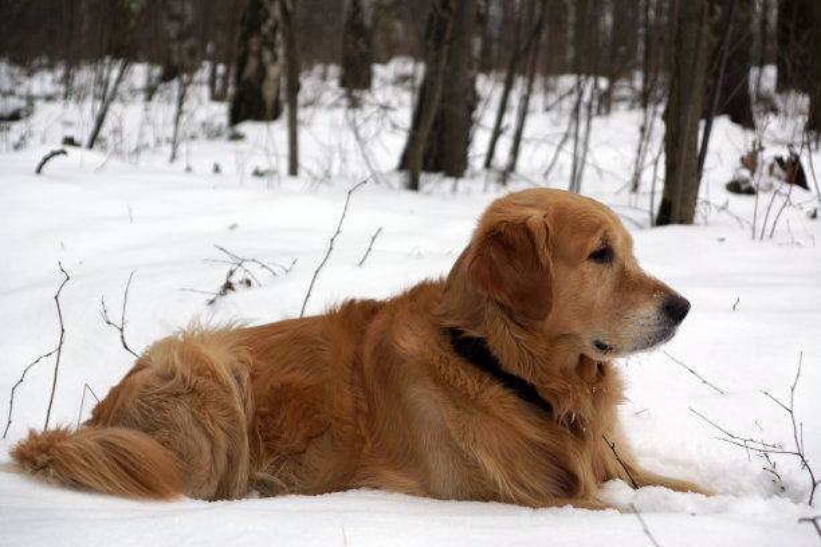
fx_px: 1710
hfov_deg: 27.0
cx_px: 410
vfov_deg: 18.2
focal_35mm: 75
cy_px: 274
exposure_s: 1/160
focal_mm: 50
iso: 100
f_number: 4.5
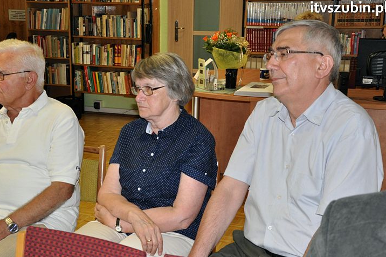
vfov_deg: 23.7
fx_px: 611
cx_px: 170
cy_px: 142
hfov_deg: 35.0
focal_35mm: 57
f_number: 4.2
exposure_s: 1/60
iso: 800
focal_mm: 32
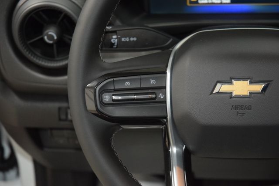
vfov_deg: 13.0
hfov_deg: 19.5
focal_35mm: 105
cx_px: 140
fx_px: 814
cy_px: 93
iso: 2200
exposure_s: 1/30
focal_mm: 70
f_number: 4.5
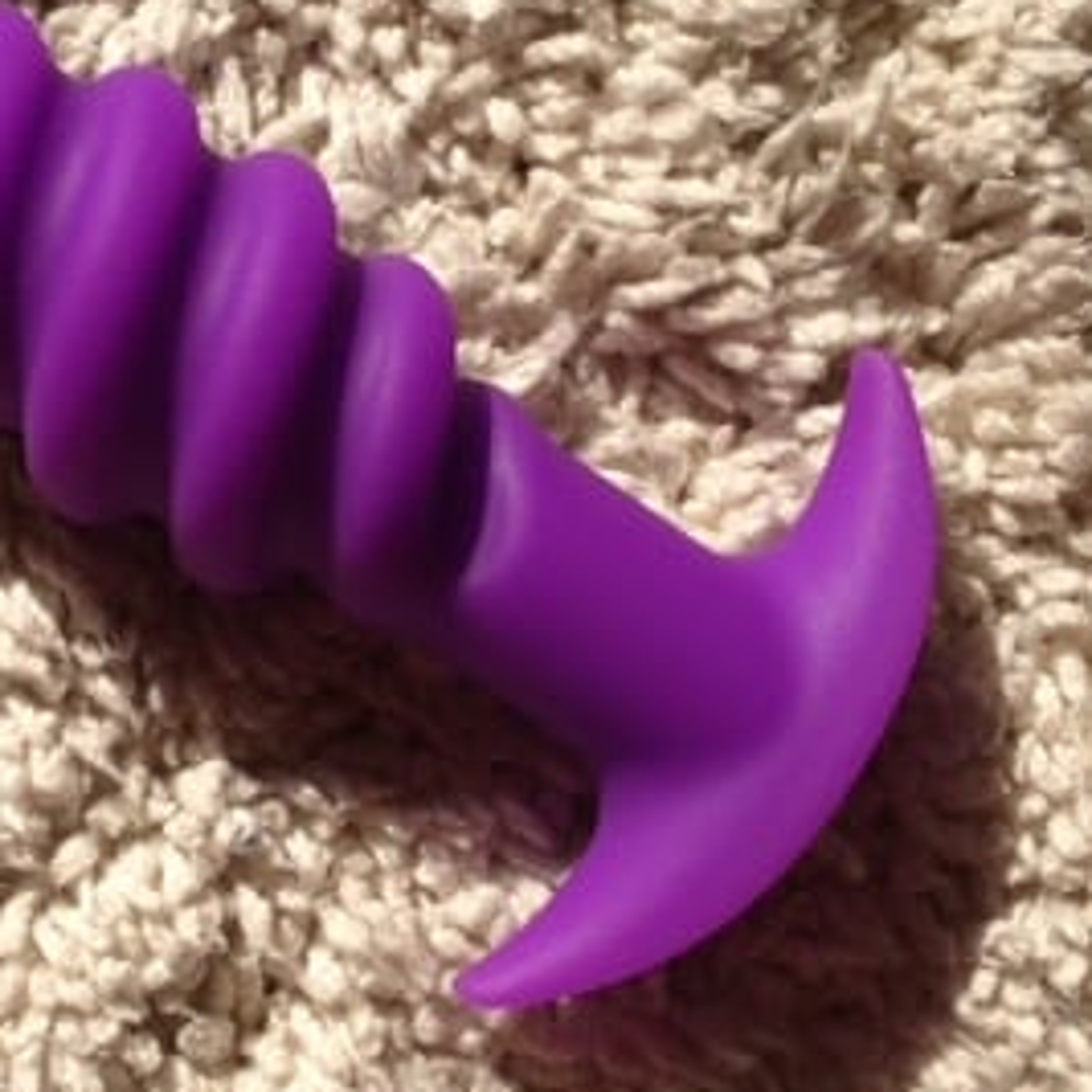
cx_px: 294
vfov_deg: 24.6
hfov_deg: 24.4
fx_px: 2498
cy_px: 499
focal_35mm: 70
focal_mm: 4.12
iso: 50
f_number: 2.4
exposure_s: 1/742
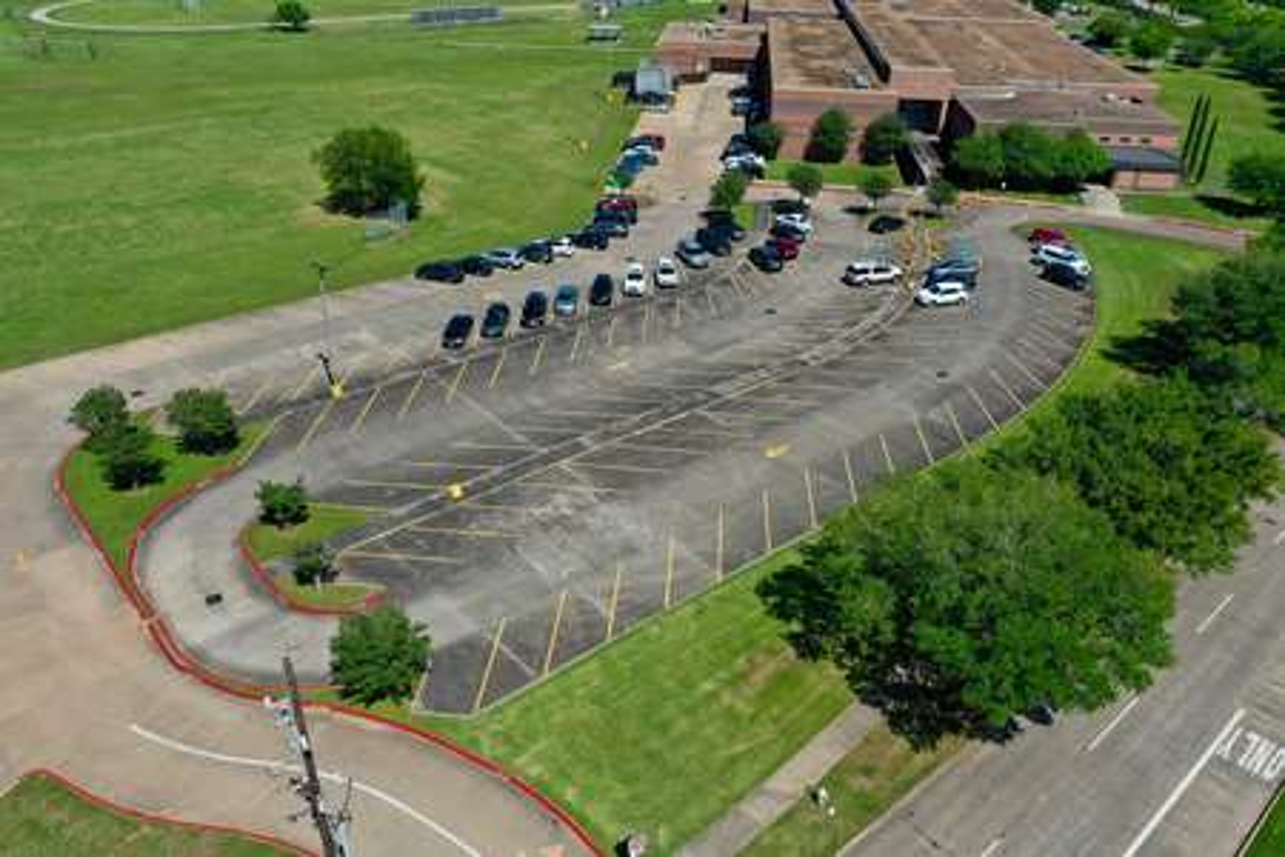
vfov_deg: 46.4
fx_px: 999
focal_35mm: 28
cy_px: 428
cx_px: 642
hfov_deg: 65.5
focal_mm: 10.26
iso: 100
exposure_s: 1/800
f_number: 6.3
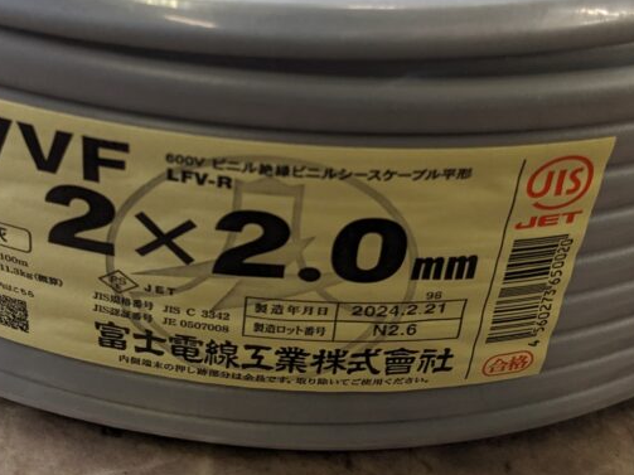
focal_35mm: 55
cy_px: 76
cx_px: 246
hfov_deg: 34.8
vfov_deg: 25.9
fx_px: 1007
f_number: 1.73
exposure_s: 1/99.9
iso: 91
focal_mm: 4.38
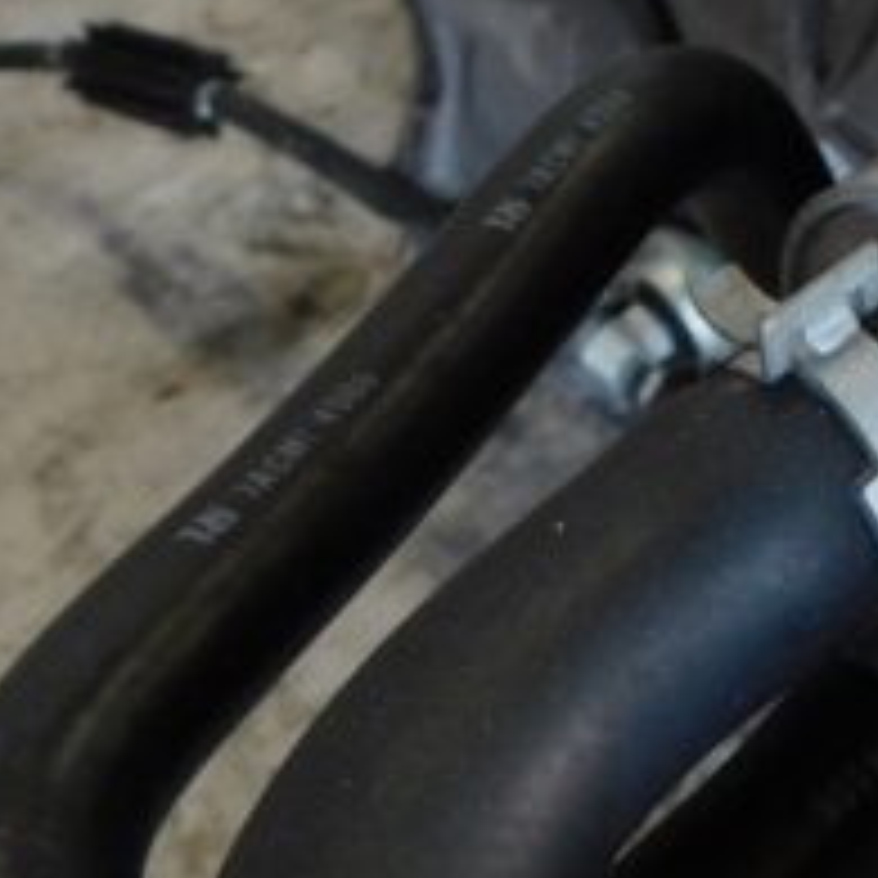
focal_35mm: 80
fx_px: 2296
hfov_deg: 18.6
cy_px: 126
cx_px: 1396
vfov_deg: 21.3
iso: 180
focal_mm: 4
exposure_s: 1/30
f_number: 3
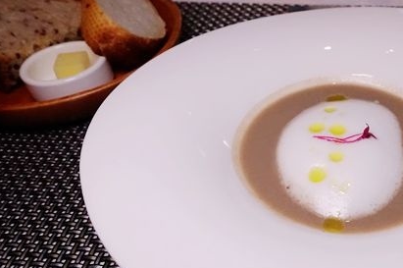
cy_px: 165
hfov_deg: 48.3
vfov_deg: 34.8
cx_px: 314
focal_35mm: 38
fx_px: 425
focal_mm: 8.8
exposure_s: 1/320
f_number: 4
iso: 3200
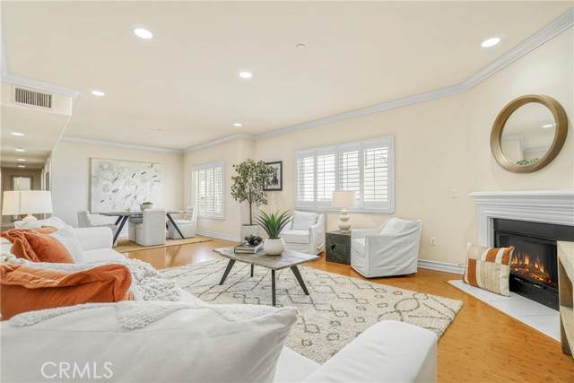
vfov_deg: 77.4
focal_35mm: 15
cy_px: 192
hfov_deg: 100.4
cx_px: 287
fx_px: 239
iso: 100
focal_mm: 10
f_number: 9
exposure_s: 1/30
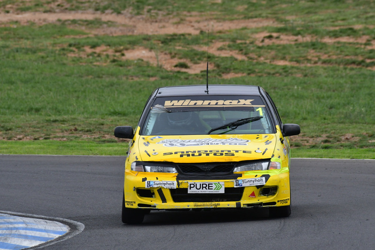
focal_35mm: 750
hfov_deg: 2.7
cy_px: 125
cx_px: 188
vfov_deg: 1.8
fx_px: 7815
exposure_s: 1/640
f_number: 11
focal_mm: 500
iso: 800
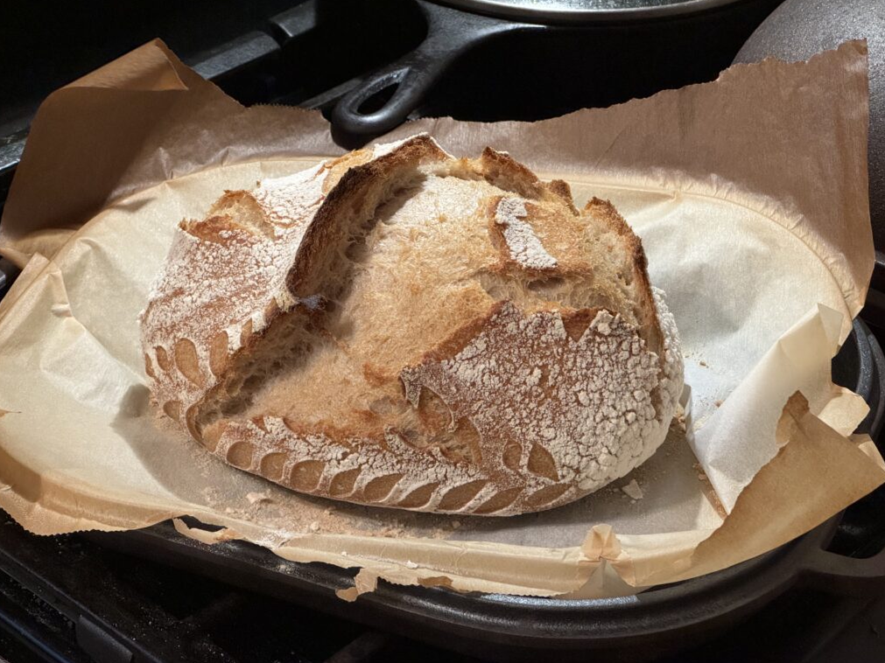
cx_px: 439
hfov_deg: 25.0
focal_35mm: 78
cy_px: 330
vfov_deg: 18.9
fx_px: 1994
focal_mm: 9
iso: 640
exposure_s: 1/60
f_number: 2.8
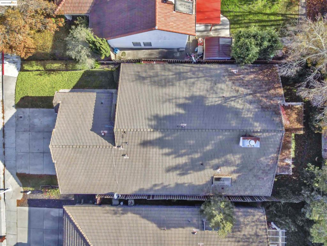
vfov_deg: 56.8
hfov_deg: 71.6
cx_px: 164
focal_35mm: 24
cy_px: 123
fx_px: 227
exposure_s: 1/120
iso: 200
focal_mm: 4.5
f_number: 2.8
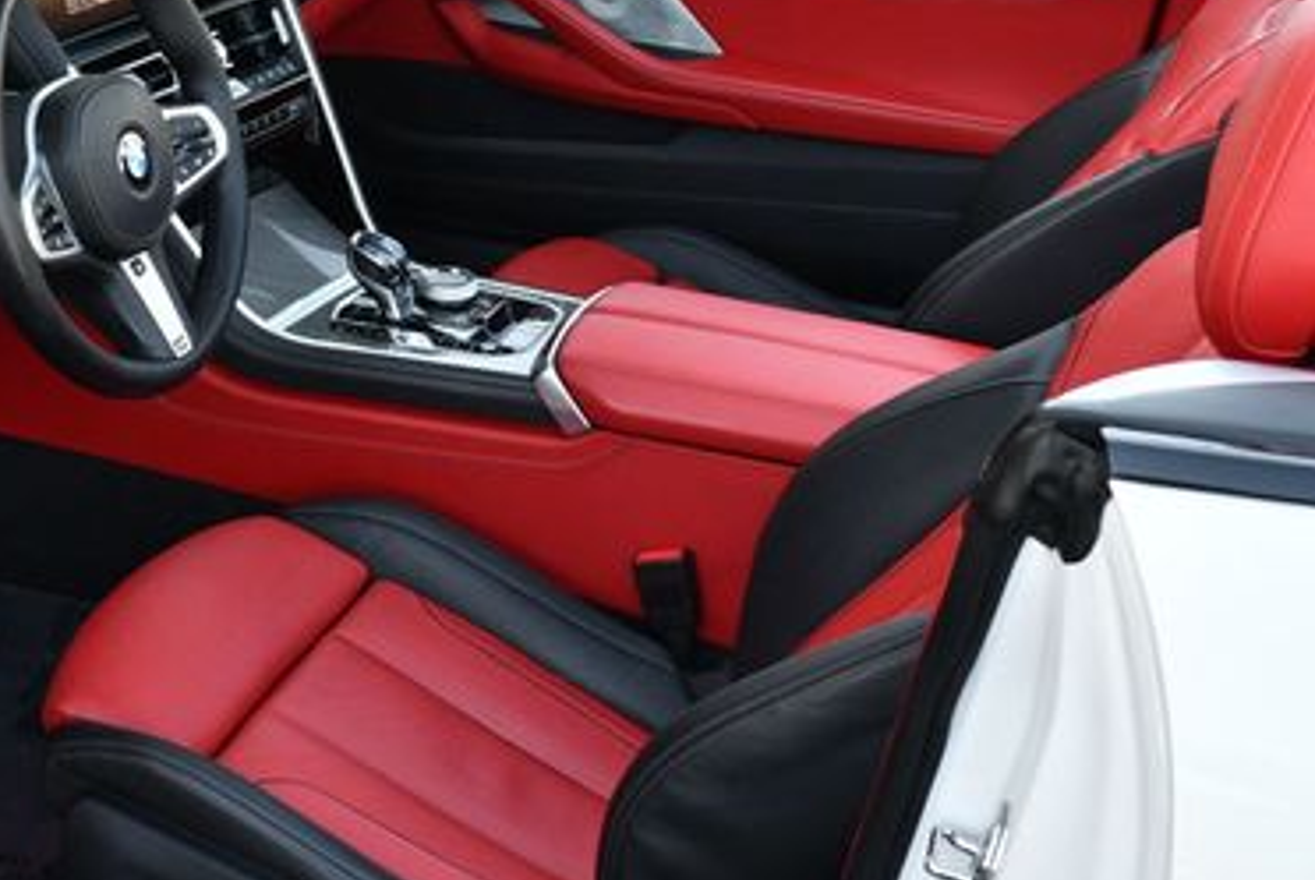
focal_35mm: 62
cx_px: 470
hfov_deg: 32.2
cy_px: 421
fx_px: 2267
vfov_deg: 22.0
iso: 400
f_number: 4.5
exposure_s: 1/250
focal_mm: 18
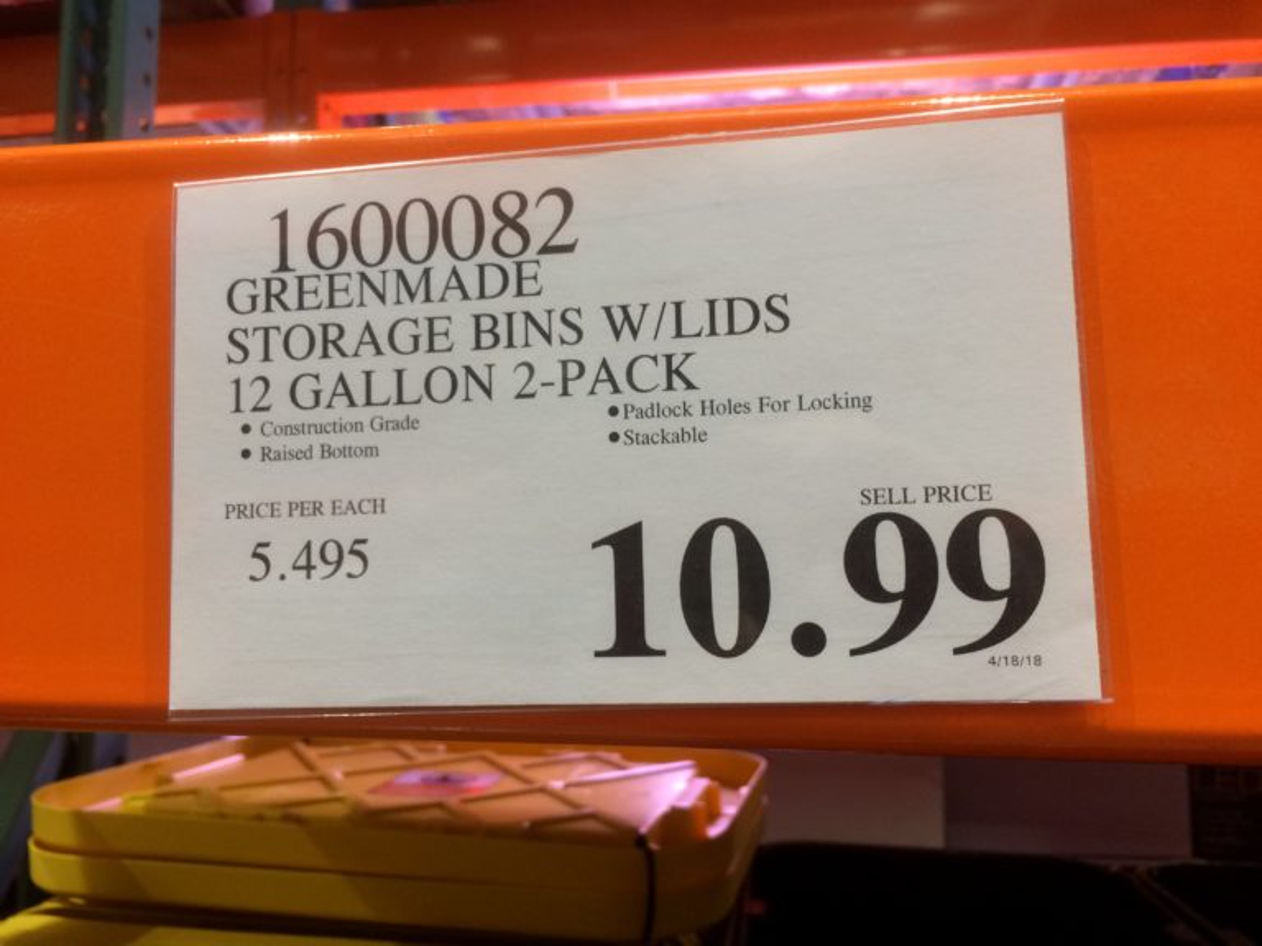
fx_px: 1057
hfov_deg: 61.7
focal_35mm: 29
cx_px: 631
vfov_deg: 48.2
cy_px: 473
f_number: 2.2
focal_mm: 4.15
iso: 125
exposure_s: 1/30
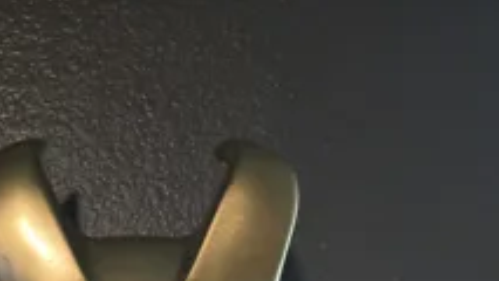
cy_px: 466
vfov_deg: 20.3
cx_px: 155
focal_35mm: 47
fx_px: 622
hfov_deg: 42.9
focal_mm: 5.4
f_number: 1.8
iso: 2000
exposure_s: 1/60
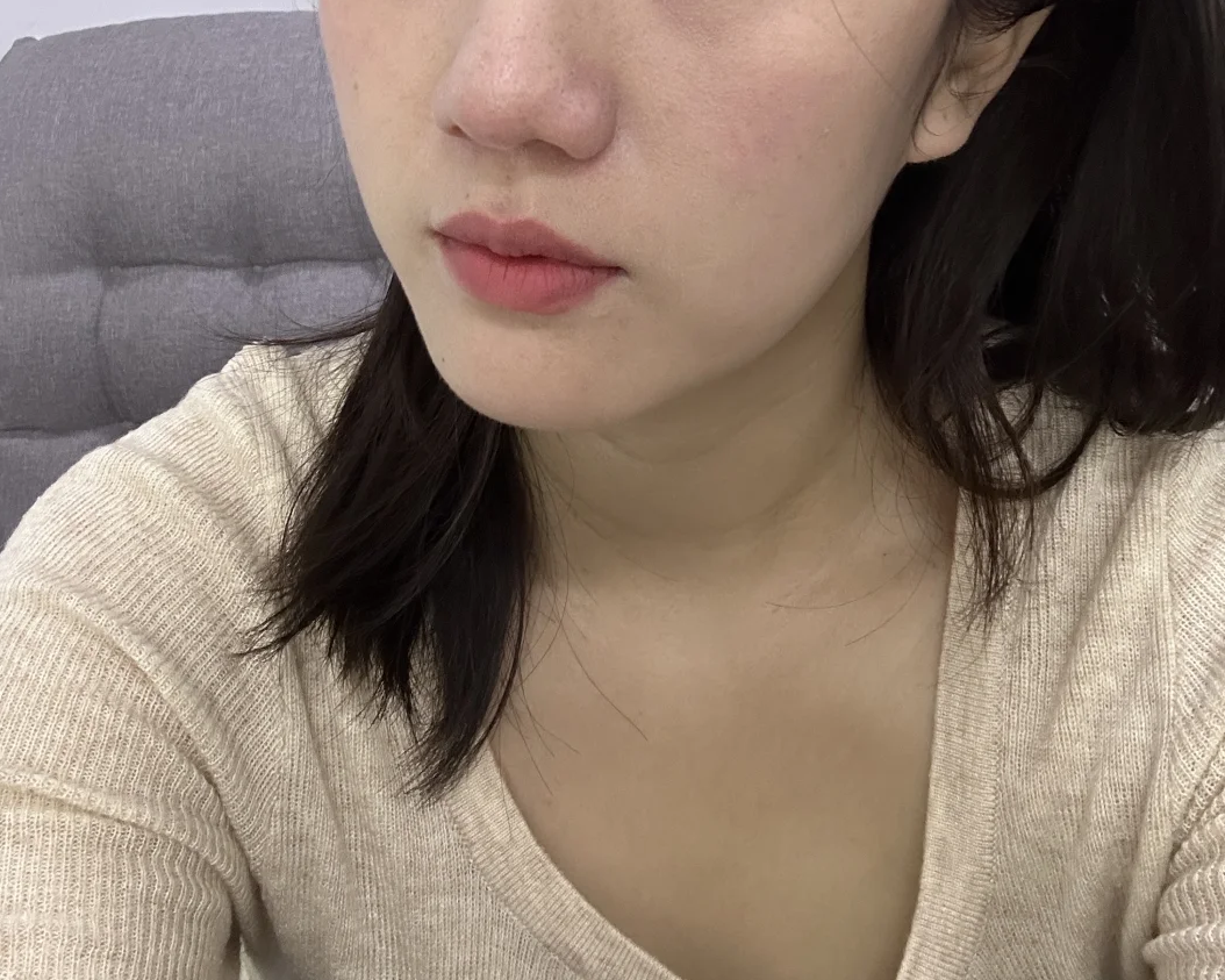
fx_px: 1450
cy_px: 146
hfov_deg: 45.8
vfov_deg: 35.7
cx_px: 621
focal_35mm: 40
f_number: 1.9
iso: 200
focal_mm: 2.69
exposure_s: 1/50
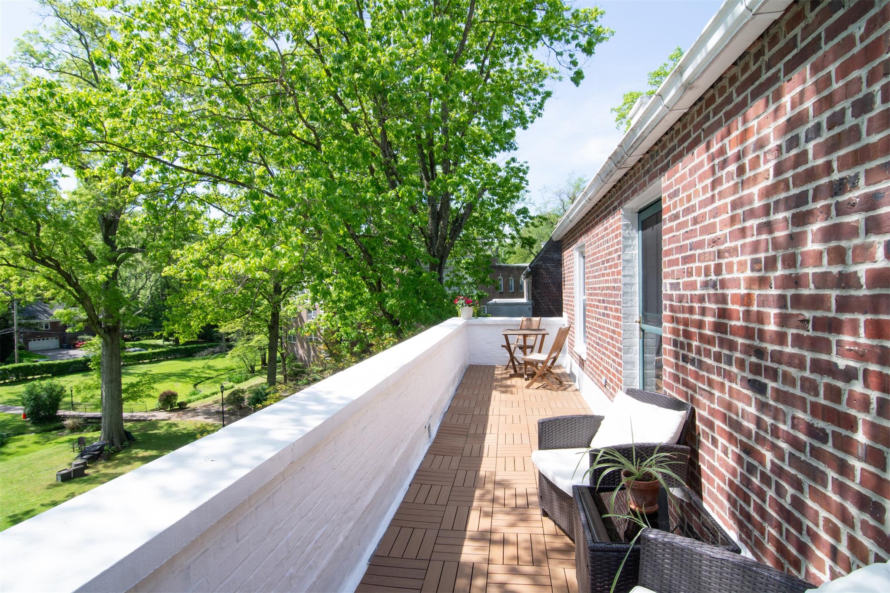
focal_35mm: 16
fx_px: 408
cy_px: 296
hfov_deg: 95.0
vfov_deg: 72.0
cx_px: 445
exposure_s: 1/125
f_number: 14
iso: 400
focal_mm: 11
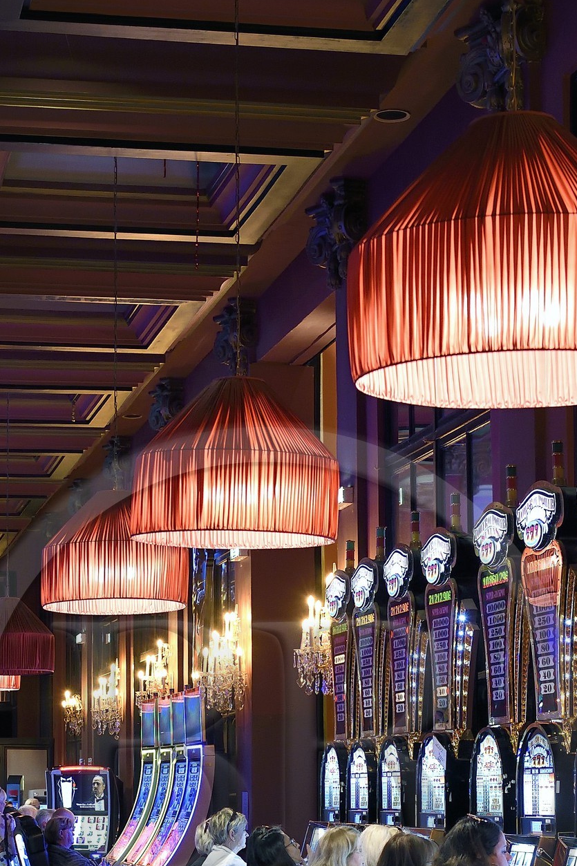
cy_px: 750
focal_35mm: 92
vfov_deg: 21.7
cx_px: 265
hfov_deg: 14.9
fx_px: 2212
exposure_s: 1/40
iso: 1600
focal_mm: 48
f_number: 5
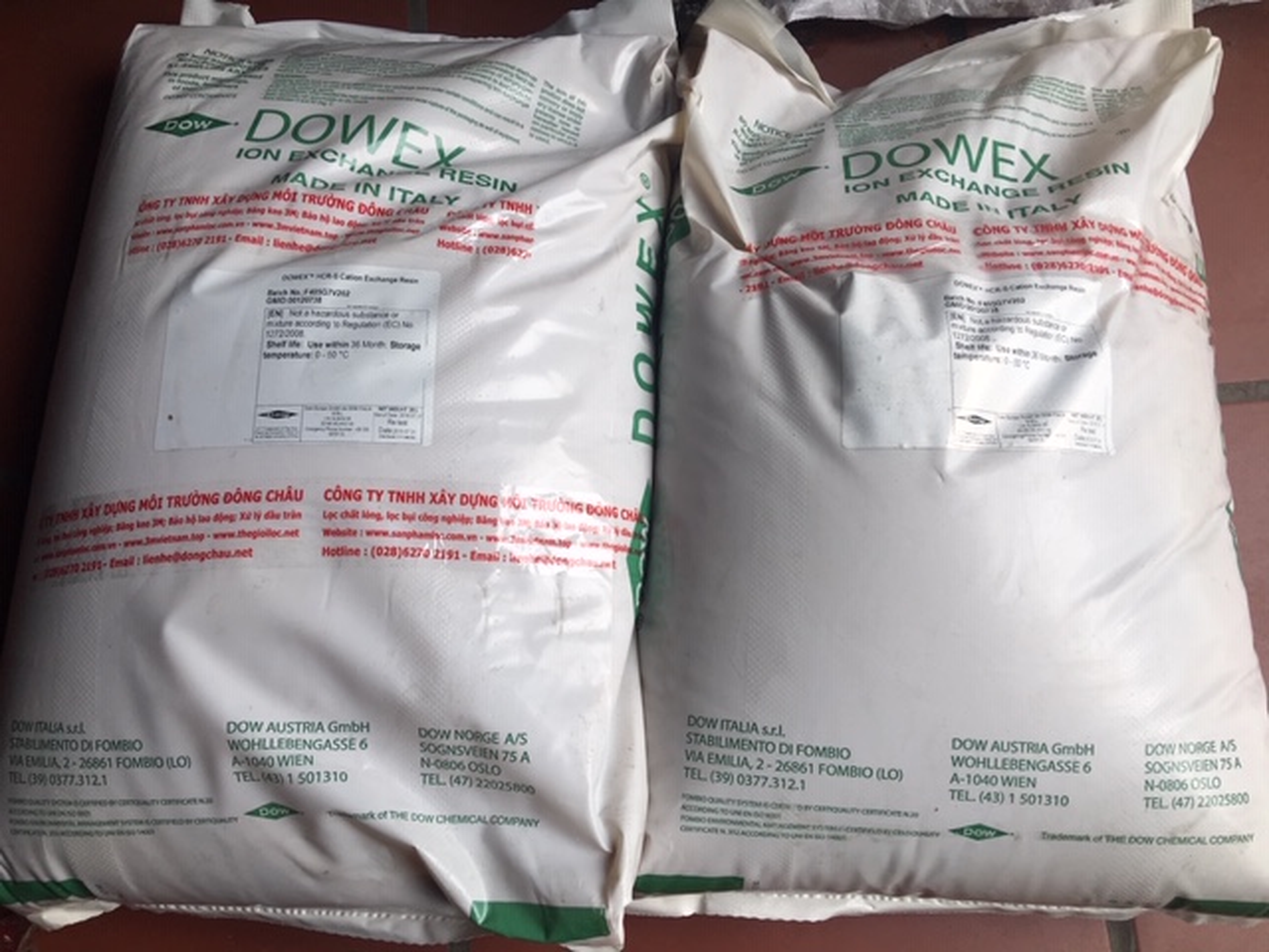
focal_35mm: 29
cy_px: 476
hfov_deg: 61.7
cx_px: 634
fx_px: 1063
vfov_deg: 48.2
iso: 25
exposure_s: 1/223
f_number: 2.2
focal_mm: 4.15
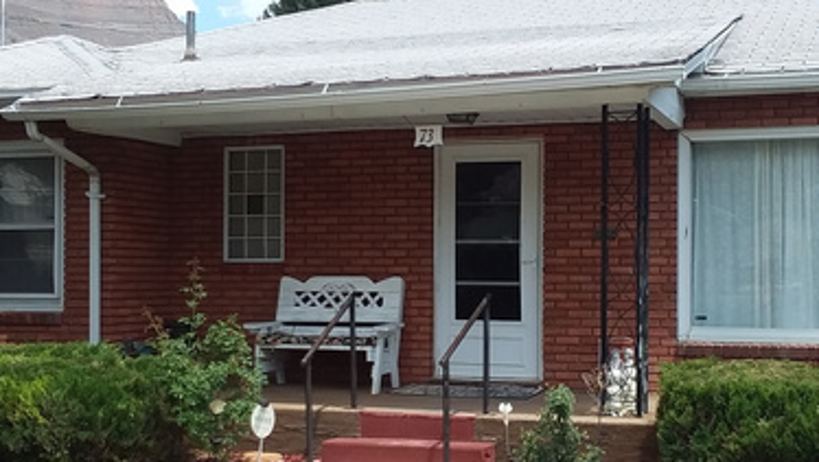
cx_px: 484
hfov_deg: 38.3
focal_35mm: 54
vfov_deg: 22.2
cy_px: 289
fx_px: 1174
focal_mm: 2.47
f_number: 1.9
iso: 40
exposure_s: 1/741
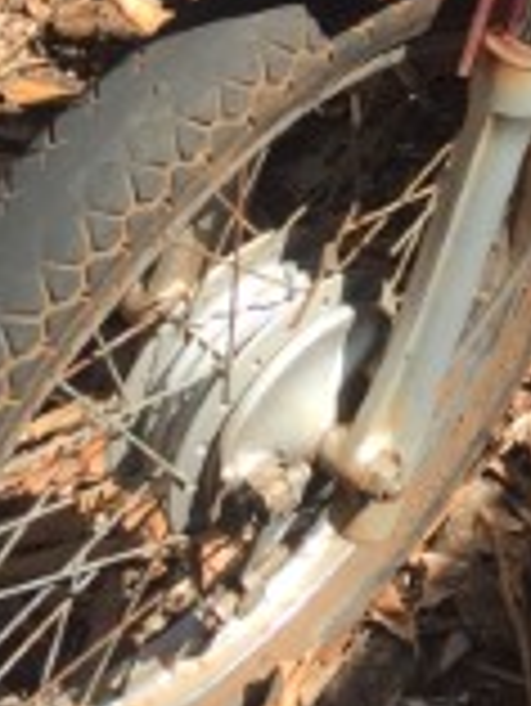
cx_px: 824
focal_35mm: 118
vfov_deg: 15.8
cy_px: -216
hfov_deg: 11.9
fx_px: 2410
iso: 32
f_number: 2.2
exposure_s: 1/807
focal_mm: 4.15
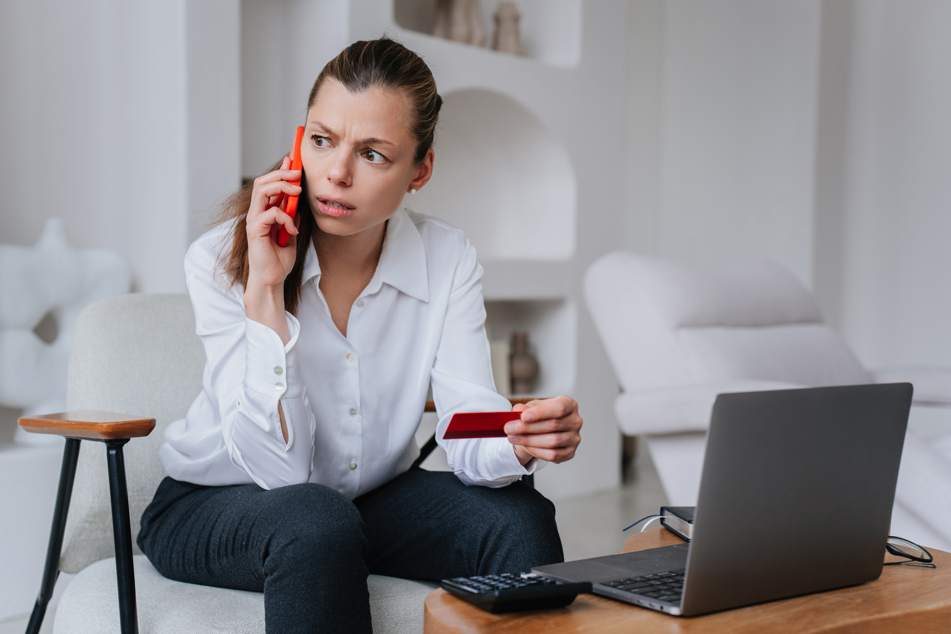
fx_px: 1294
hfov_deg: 40.3
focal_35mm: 49
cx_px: 476
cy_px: 317
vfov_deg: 27.5
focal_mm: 49
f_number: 3.2
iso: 400
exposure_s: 1/320
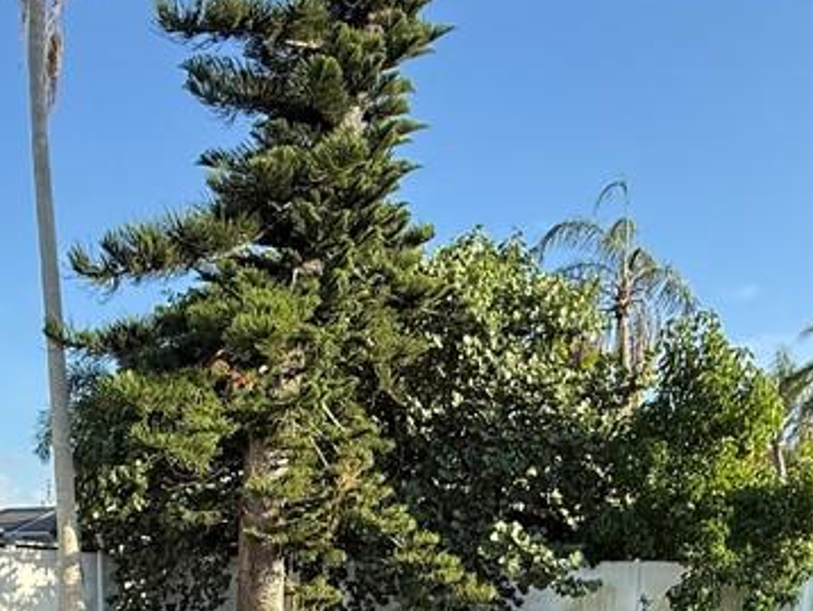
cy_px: 695
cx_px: 236
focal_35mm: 40
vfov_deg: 31.4
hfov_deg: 45.6
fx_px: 940
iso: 64
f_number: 2.2
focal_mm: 2.22
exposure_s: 1/751
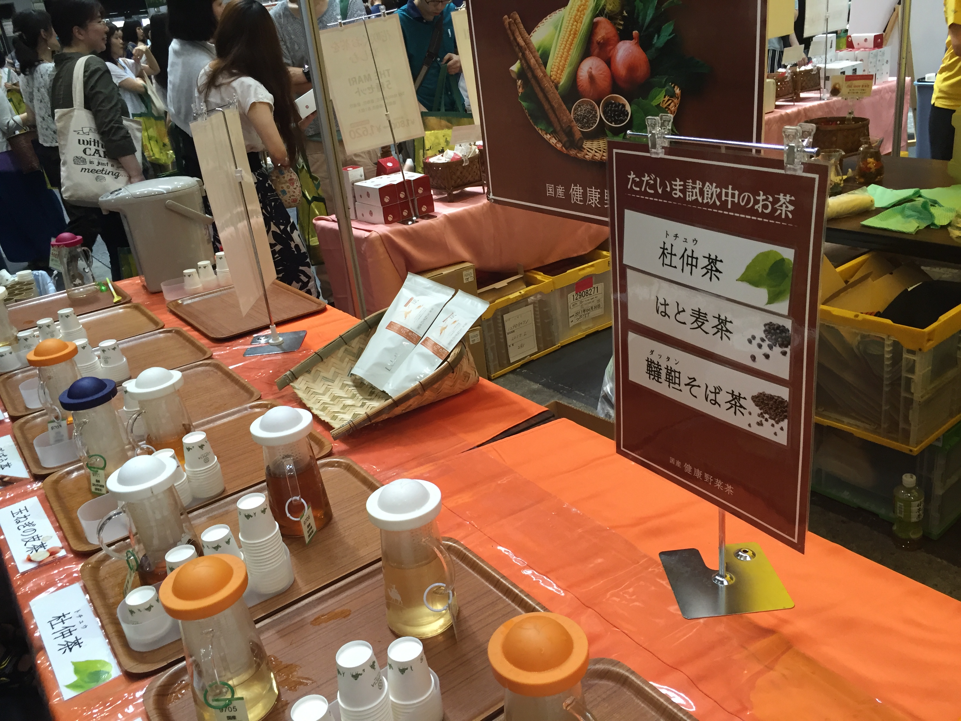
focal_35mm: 29
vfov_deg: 48.2
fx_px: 805
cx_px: 480
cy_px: 360
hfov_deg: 61.7
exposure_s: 1/30
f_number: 2.2
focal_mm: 4.15
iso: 100
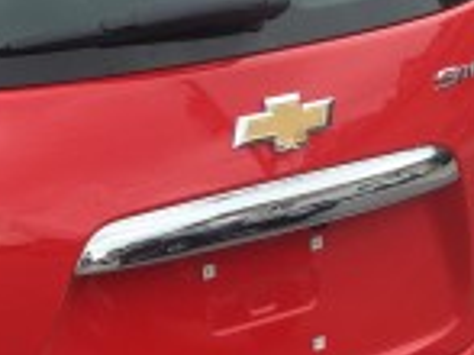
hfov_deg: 14.3
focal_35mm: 126
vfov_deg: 11.7
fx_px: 1724
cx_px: -310
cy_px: 284
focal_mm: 4.15
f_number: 2.2
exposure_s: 1/186
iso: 32
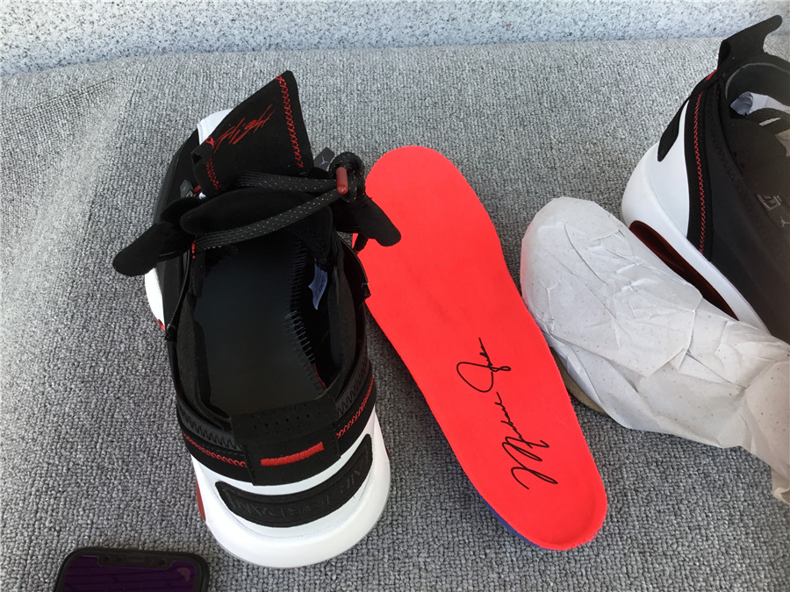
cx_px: 395
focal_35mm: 31
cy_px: 296
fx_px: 707
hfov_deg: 58.4
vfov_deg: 45.4
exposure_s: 1/100
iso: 25
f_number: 2.4
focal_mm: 3.3
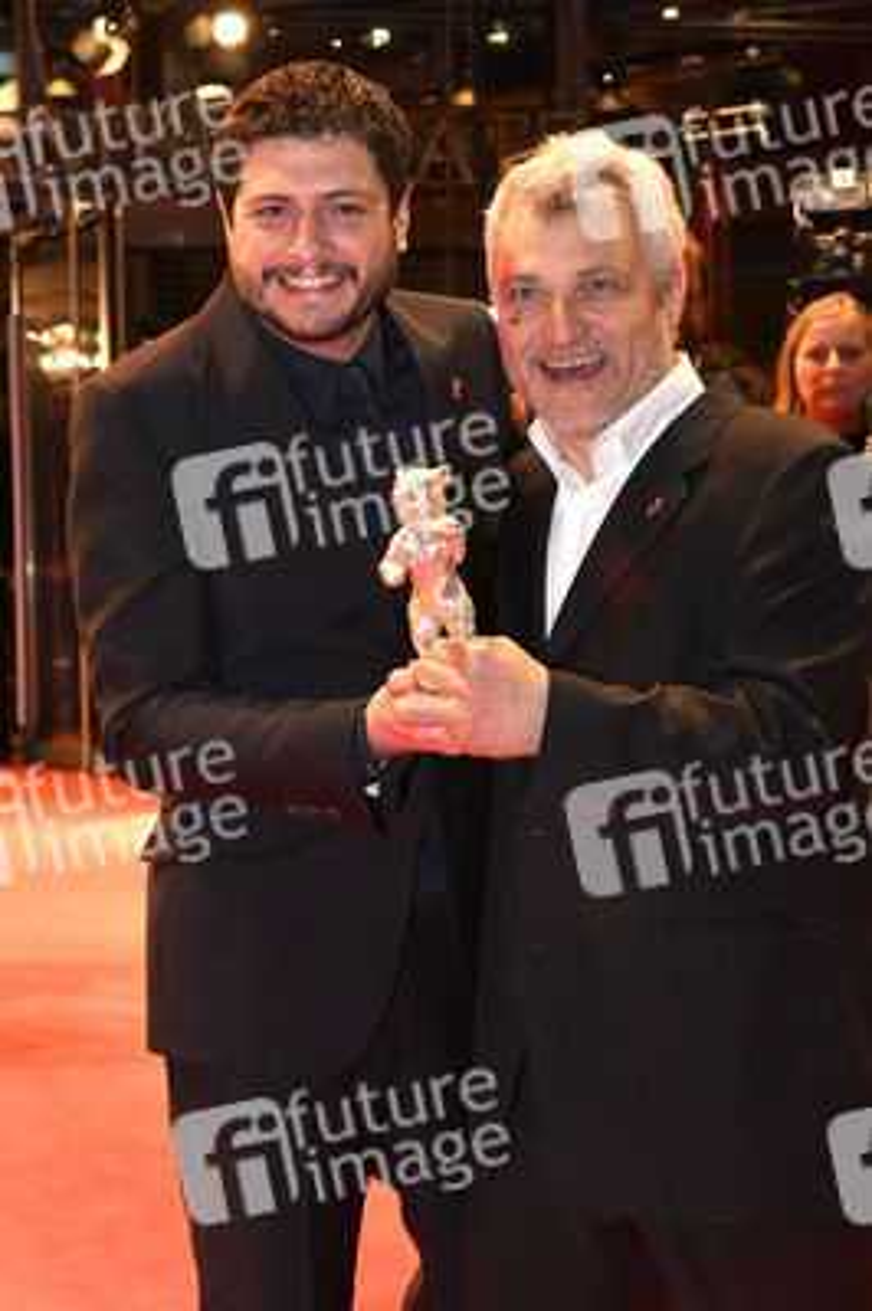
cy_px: 656
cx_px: 436
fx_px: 2402
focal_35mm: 66
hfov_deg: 20.6
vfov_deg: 30.5
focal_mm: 44
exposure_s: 1/125
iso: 1600
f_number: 6.3
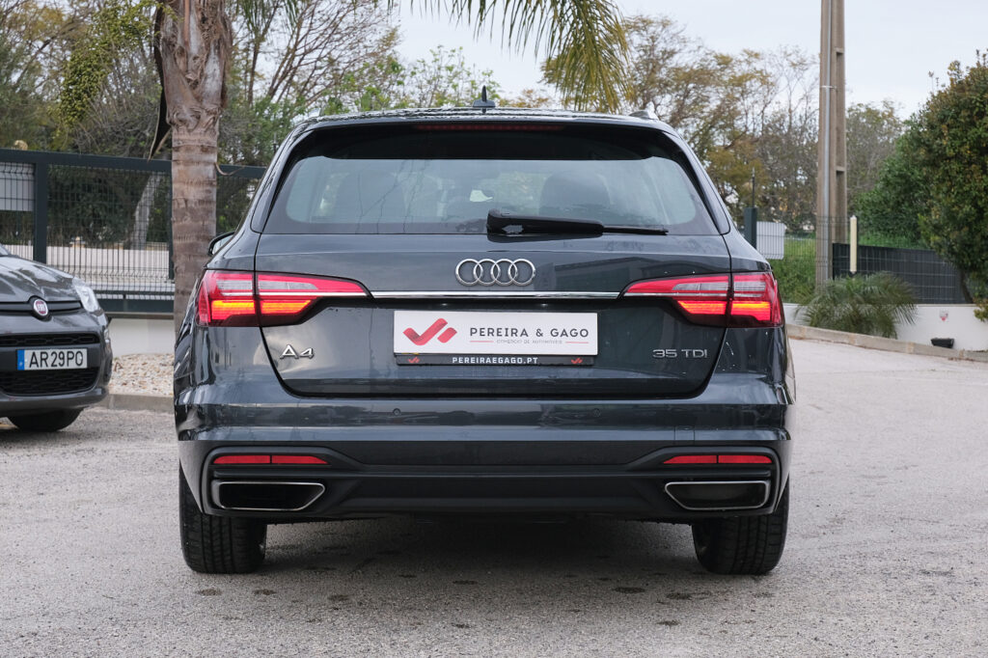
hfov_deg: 31.0
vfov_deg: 20.9
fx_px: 1783
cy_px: 329
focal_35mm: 65
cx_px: 494
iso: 640
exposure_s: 1/100
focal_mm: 43.2
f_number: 8
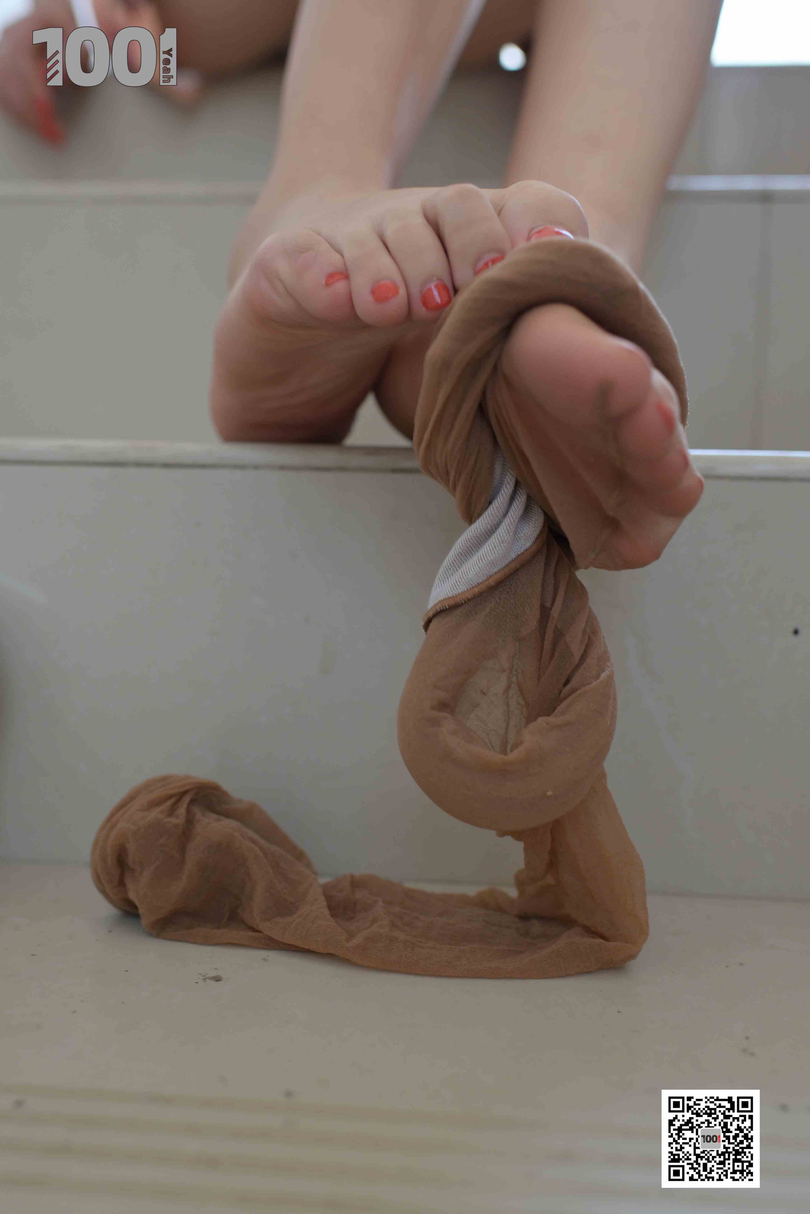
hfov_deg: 37.9
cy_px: 607
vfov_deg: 54.4
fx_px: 1181
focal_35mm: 35
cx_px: 405
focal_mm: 35
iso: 640
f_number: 4
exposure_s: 1/400
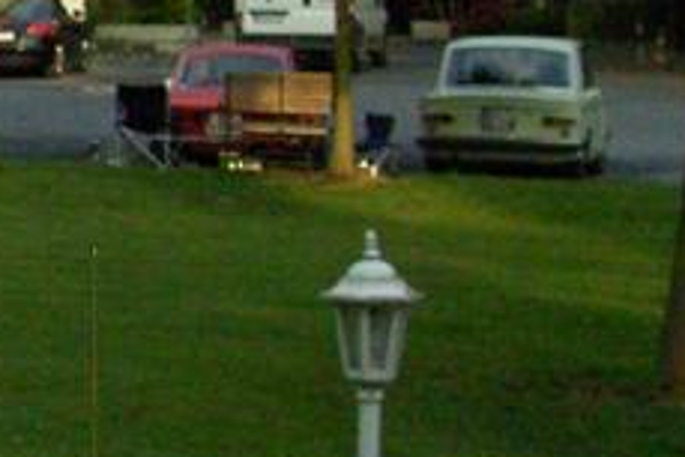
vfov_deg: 7.9
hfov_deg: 10.8
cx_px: -739
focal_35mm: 172
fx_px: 3275
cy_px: -119
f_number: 5.6
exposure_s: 1/300
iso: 400
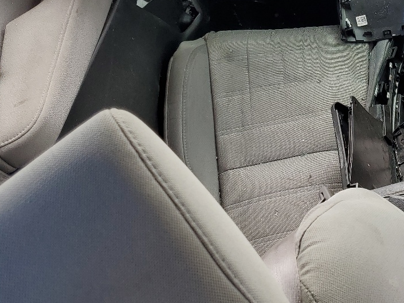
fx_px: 689
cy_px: 8
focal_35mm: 59
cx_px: 372
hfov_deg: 31.0
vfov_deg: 23.9
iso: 50
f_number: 1.5
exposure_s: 1/182
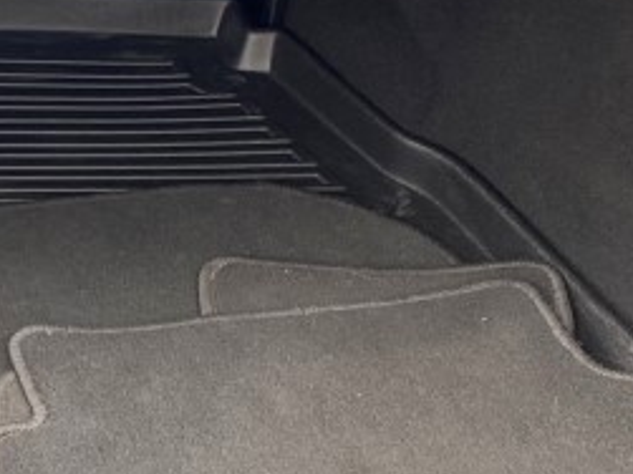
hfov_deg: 17.4
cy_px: 204
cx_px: -187
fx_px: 1937
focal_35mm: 106
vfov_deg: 13.9
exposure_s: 1/122
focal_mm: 4.25
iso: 50
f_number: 1.8
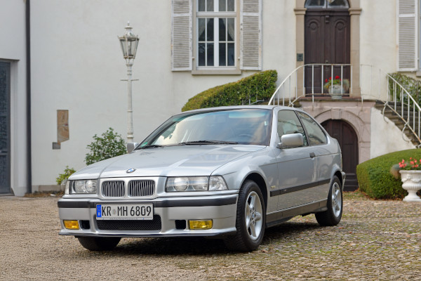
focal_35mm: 62
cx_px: 210
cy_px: 140
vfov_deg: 21.9
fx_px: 725
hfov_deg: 32.4
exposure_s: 1/60
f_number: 5.6
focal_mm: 62
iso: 200
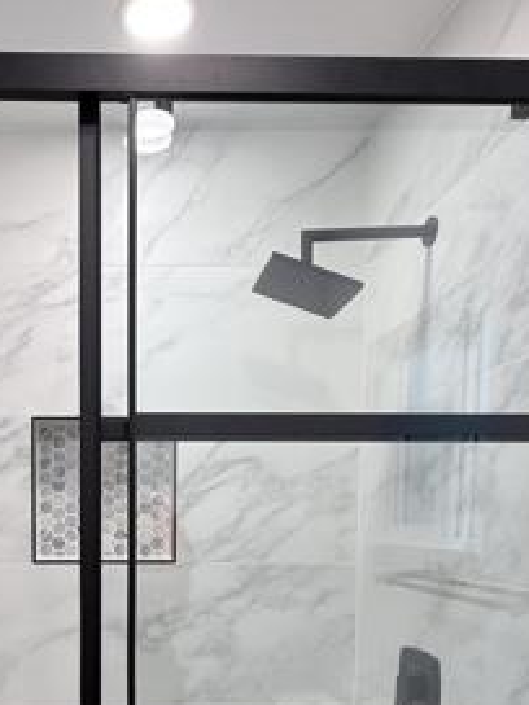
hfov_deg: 41.1
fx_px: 672
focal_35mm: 33
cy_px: 573
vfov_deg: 51.6
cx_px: 106
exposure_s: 1/100
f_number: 2.2
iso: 80
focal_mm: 2.22
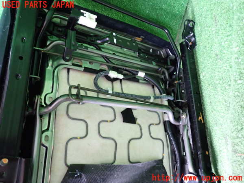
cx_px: 122
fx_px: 176
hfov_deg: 69.4
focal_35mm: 25
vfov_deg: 54.9
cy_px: 92
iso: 400
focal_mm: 4.5
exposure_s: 1/30
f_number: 2
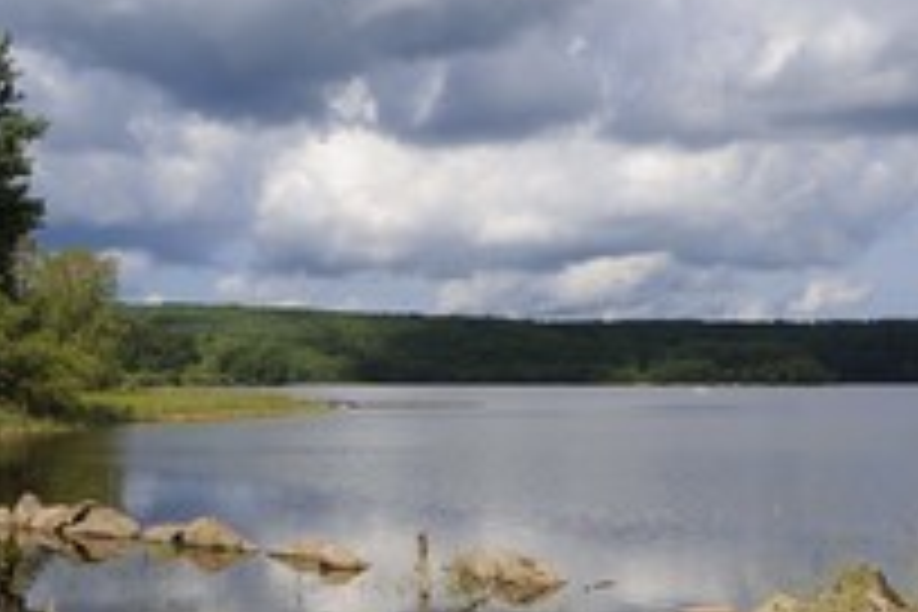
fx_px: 1632
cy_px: 486
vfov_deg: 21.0
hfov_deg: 31.4
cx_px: 533
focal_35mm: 64
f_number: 18
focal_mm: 31
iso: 200
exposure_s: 1/125
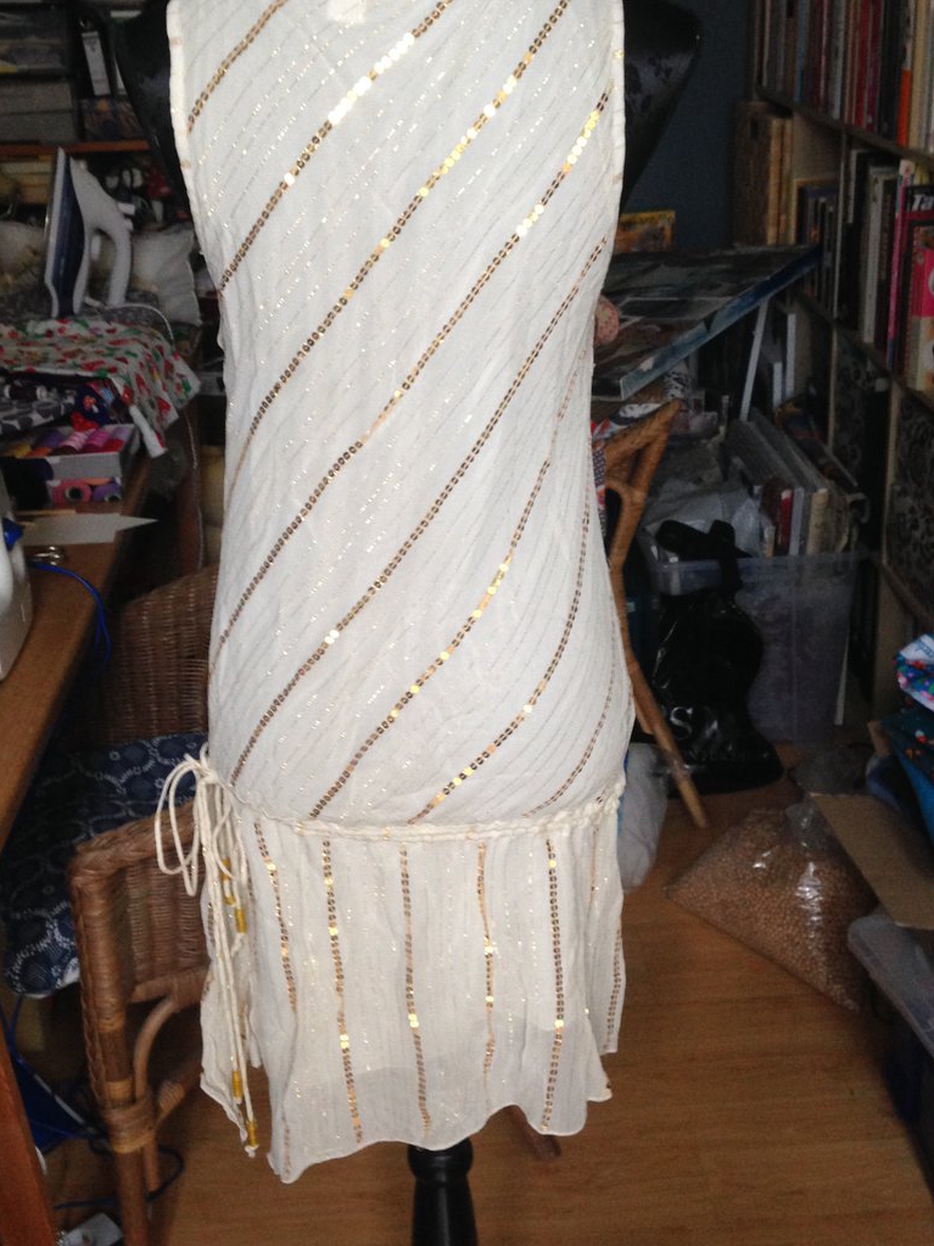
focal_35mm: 43
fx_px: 1547
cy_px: 538
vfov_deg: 43.8
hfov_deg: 33.6
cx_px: 430
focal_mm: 4.12
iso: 160
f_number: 2.4
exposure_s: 1/20
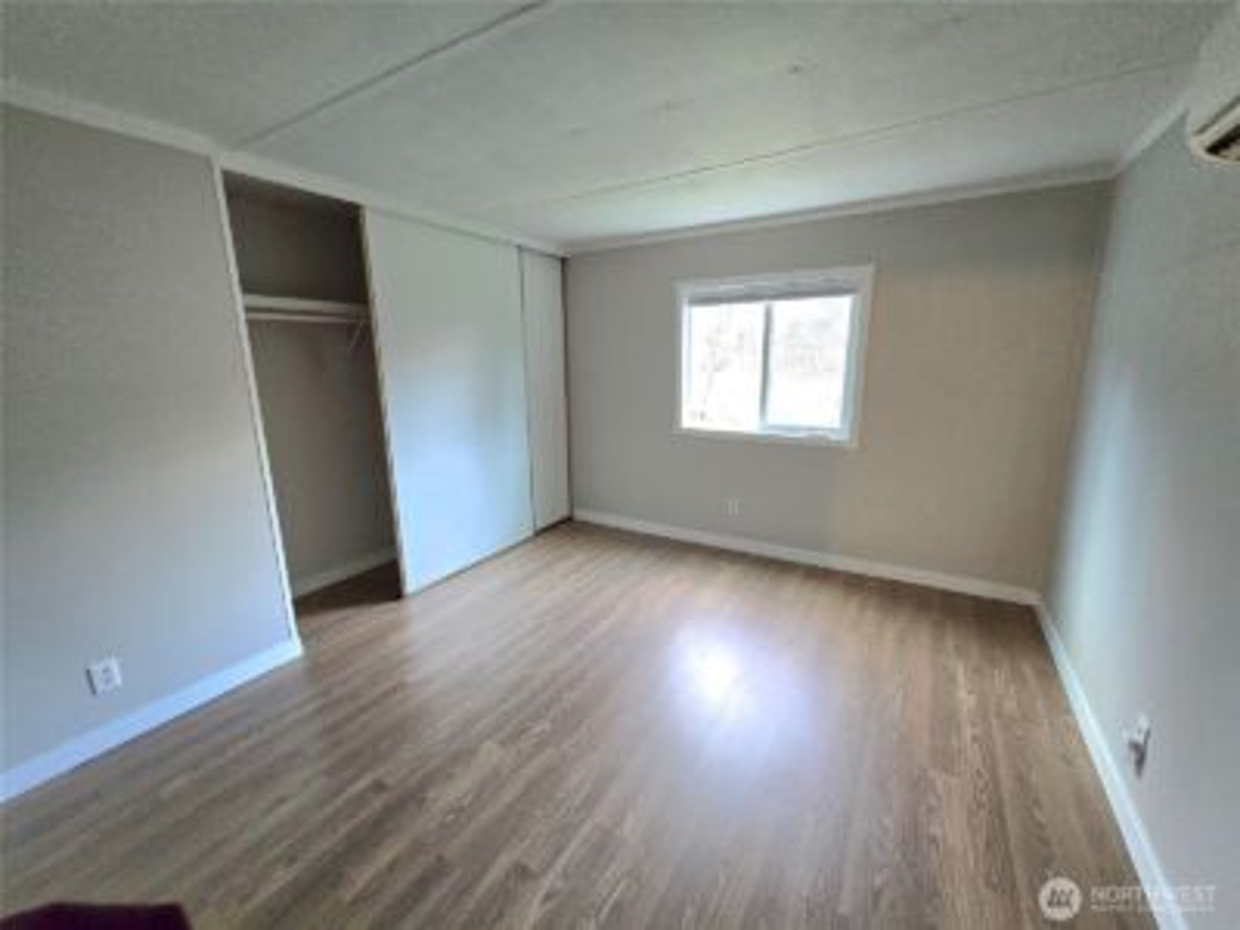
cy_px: 465
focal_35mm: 13
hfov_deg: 106.2
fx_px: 466
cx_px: 620
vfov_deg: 89.9
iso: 640
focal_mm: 2.2
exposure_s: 1/60.2
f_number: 2.2
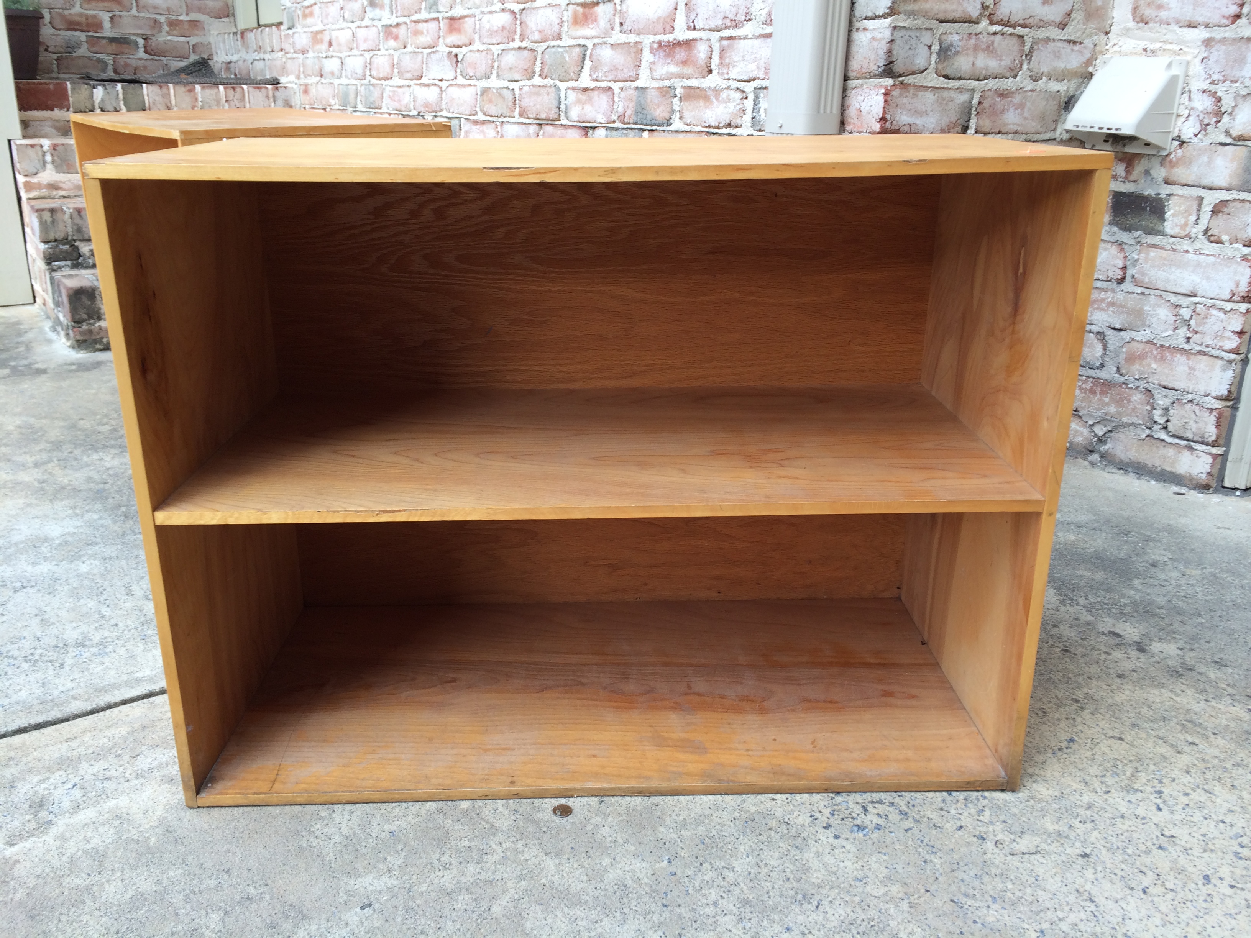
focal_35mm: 30
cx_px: 626
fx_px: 1084
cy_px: 469
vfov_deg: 46.8
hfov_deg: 60.0
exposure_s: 1/144
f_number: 2.2
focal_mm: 4.12
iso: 32
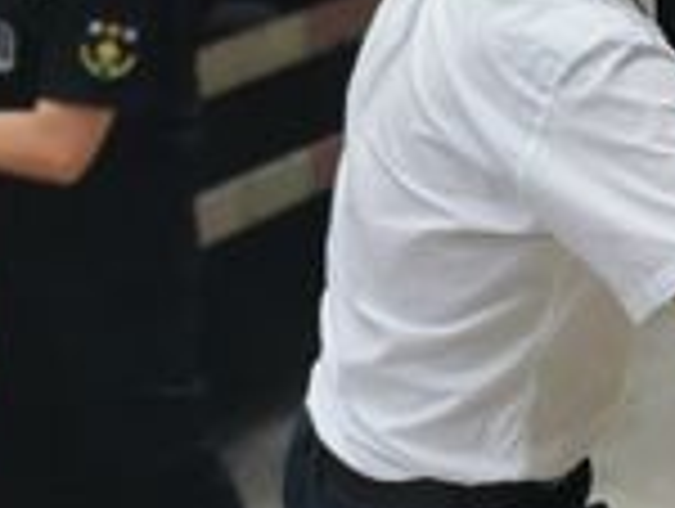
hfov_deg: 16.3
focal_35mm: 108
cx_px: 1076
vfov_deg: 13.6
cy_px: 49
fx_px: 2109
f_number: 1.8
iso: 50
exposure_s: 1/576
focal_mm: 5.58
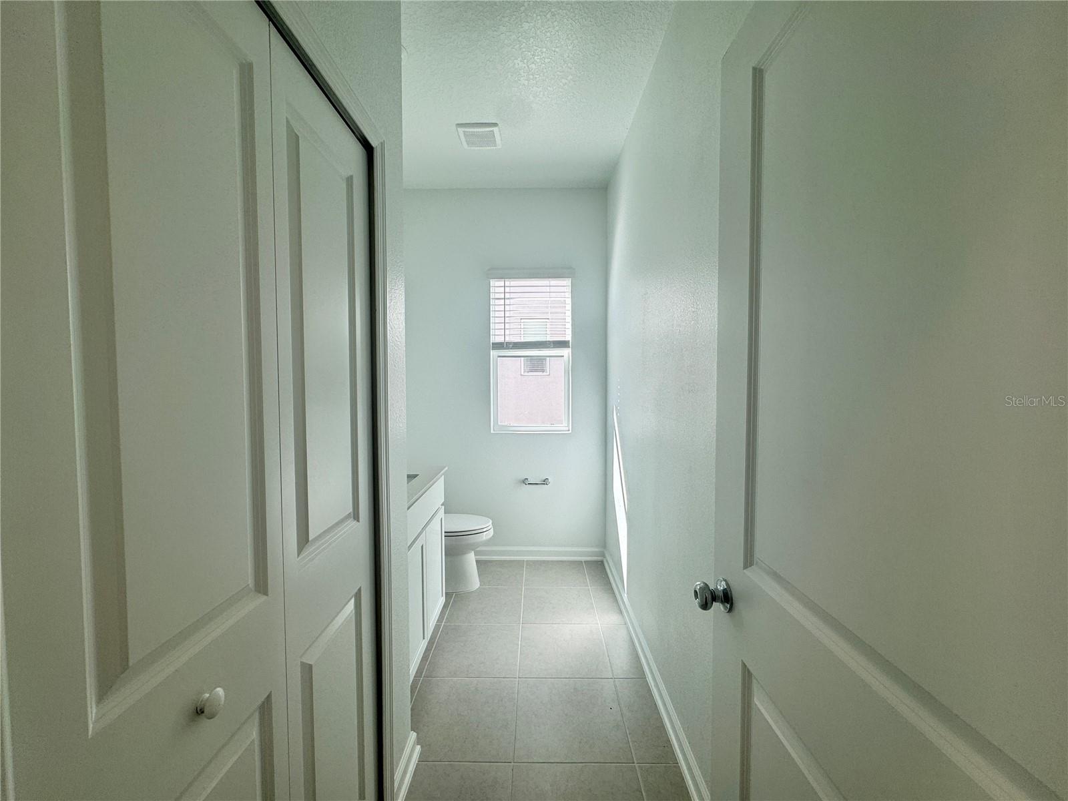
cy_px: 400
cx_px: 534
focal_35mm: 14
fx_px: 432
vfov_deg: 85.7
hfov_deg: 102.1
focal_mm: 2.22
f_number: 2.2
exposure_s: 1/154
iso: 40
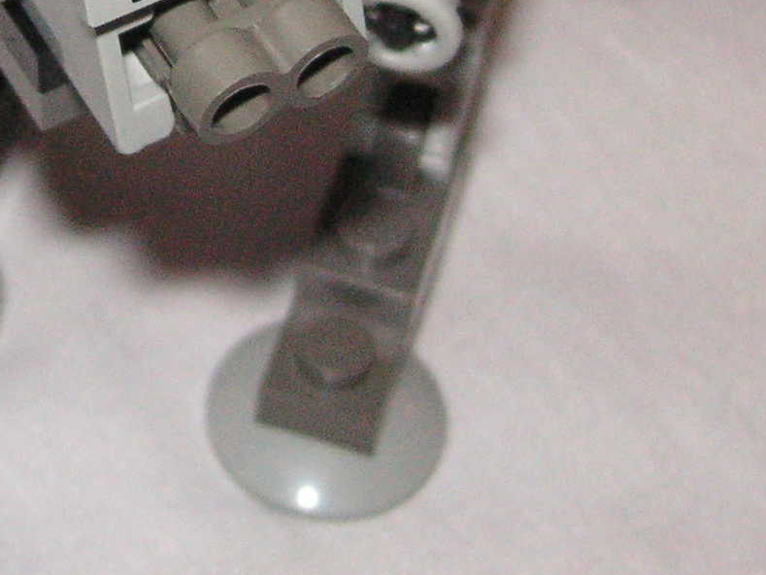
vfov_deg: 12.1
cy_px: -114
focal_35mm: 120
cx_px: 117
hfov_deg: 16.3
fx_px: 2656
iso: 160
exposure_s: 1/45
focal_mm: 6.1
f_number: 6.7
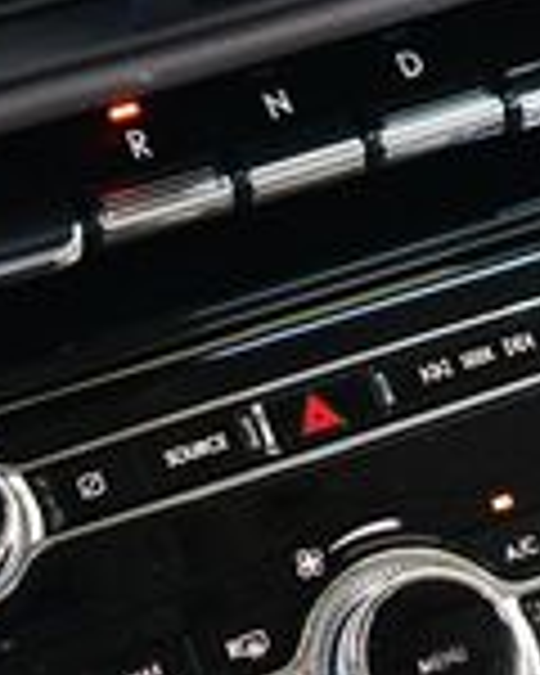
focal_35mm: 144
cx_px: 225
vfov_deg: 12.8
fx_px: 2877
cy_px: -279
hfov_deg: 10.7
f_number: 3.5
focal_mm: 18
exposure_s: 1/125
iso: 1100
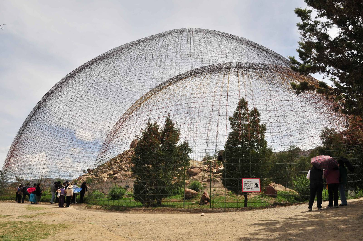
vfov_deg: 39.9
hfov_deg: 57.3
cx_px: 182
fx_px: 332
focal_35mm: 33
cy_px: 120
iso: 200
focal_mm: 22
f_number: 13
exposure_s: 1/400
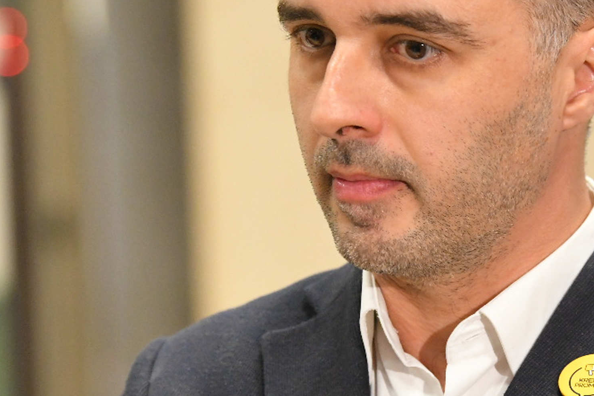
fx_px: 4818
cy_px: 198
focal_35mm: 292
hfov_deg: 7.1
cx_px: 423
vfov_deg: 4.7
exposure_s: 1/250
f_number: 4
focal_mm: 120
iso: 6400
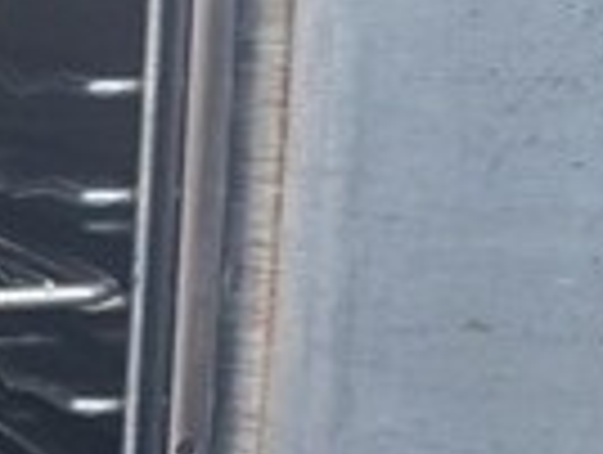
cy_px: 553
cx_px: -446
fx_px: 2059
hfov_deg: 14.8
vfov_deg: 12.3
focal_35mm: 118
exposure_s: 1/120
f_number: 2.4
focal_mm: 4.3
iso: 200
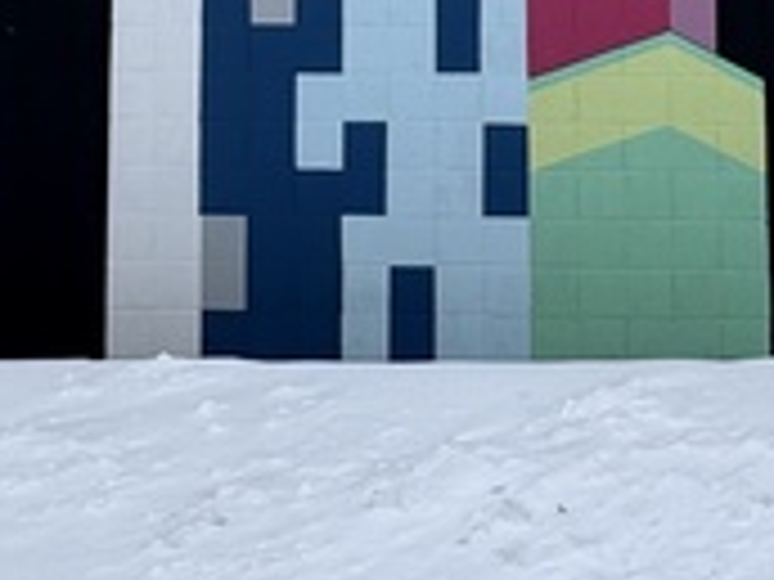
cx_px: 230
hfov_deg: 23.7
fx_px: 1833
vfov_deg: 16.6
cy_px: -243
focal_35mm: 82
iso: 40
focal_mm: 2.22
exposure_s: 1/459
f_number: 2.2
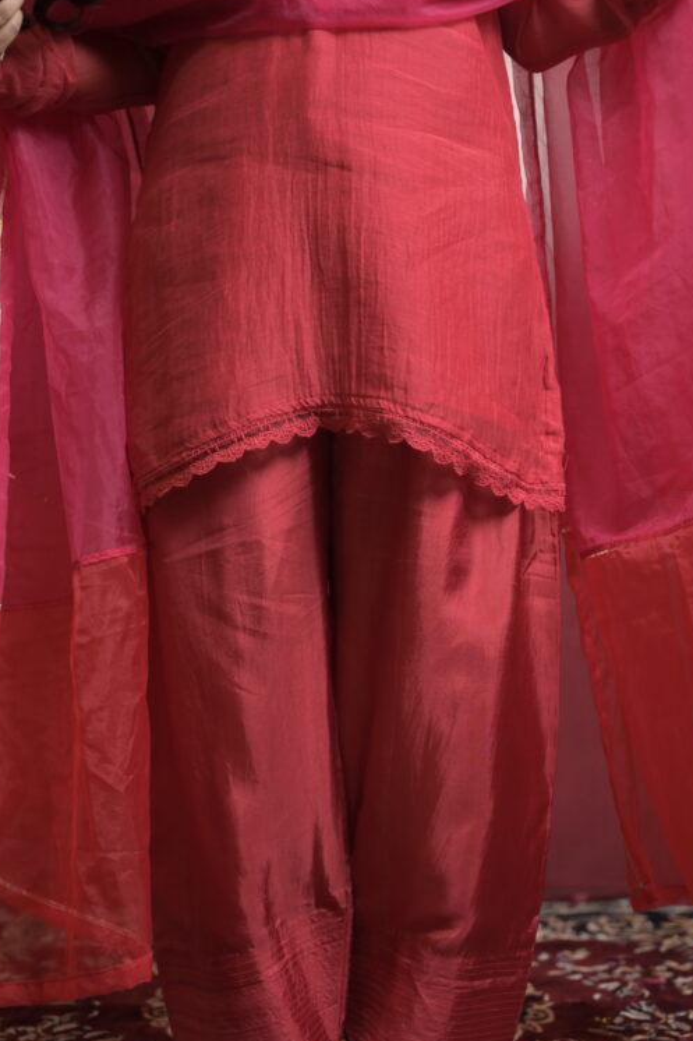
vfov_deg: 34.4
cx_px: 329
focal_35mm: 58
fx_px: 1675
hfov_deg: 23.4
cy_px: 620
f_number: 2.8
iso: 800
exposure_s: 1/320
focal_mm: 48
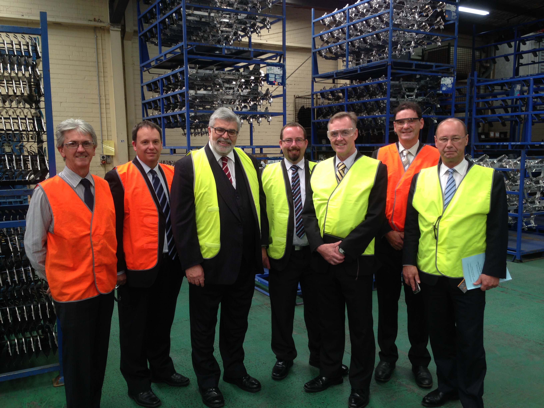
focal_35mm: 33
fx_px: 519
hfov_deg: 55.4
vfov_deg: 42.9
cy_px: 204
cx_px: 272
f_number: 2.4
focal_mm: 4.12
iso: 50
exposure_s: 1/40
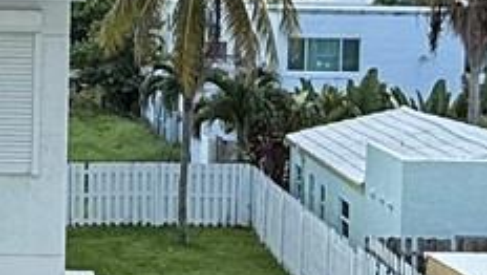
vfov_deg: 11.5
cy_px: 17
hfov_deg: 19.9
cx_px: 31
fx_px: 1357
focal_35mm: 105
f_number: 2.2
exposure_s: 1/1087
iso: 50
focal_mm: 2.22
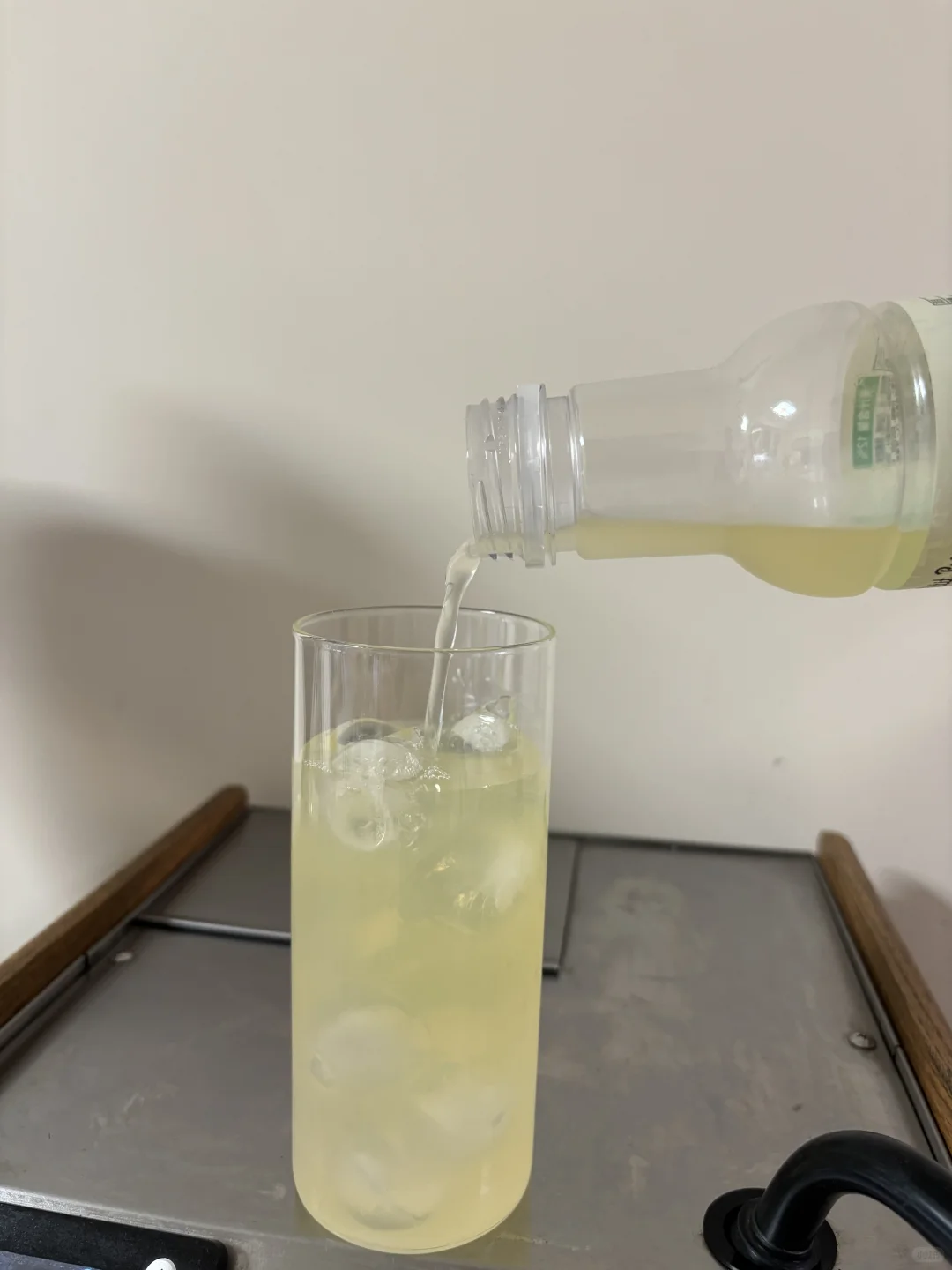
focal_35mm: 26
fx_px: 953
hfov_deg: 53.1
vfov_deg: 67.3
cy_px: 635
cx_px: 476
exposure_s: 1/50
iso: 200
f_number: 1.6
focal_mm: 5.96
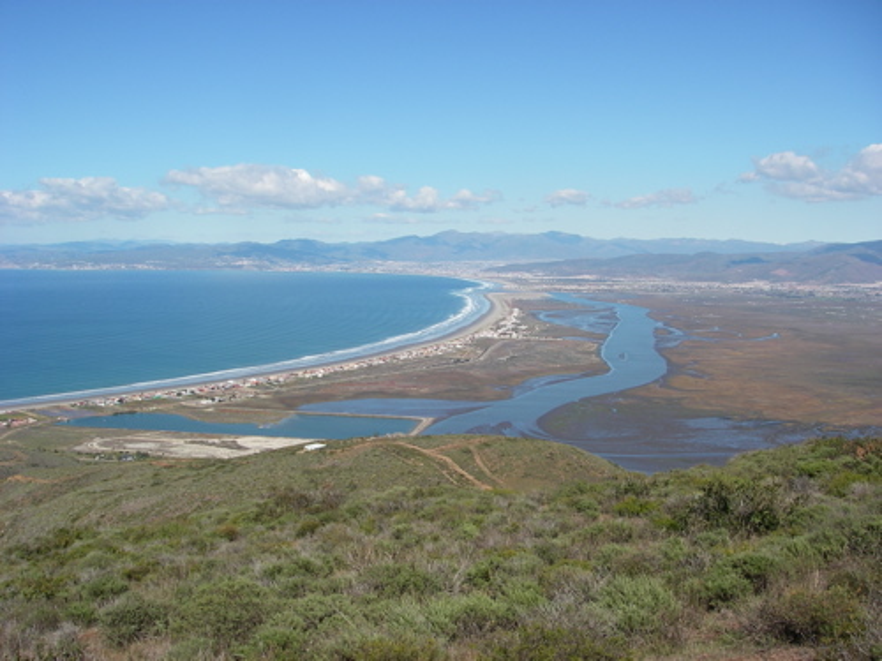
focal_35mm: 38
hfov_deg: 49.0
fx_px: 968
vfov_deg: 37.7
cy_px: 330
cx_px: 441
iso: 64
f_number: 6.6
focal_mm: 6.3
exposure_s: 1/250
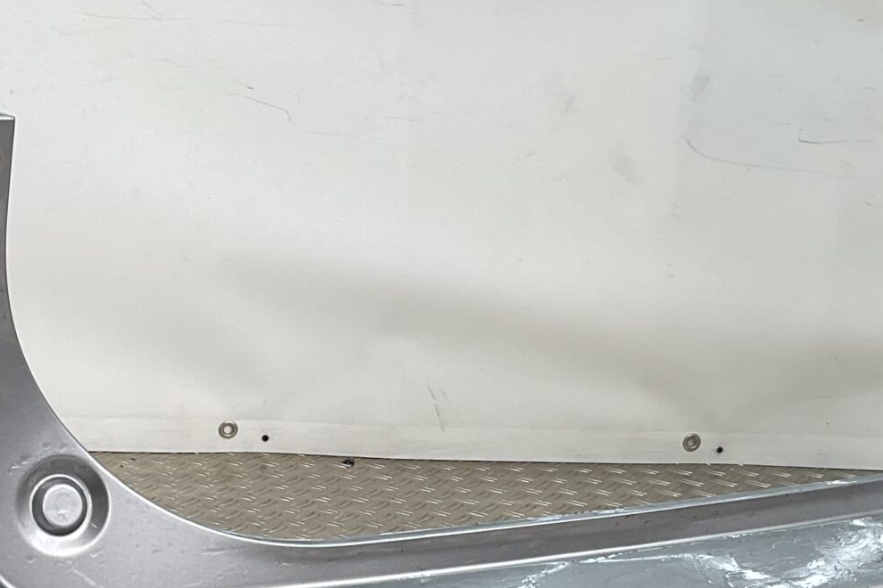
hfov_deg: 25.9
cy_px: 538
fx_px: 1913
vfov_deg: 17.2
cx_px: 351
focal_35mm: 78
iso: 16
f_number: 1.8
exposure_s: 1/114
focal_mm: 3
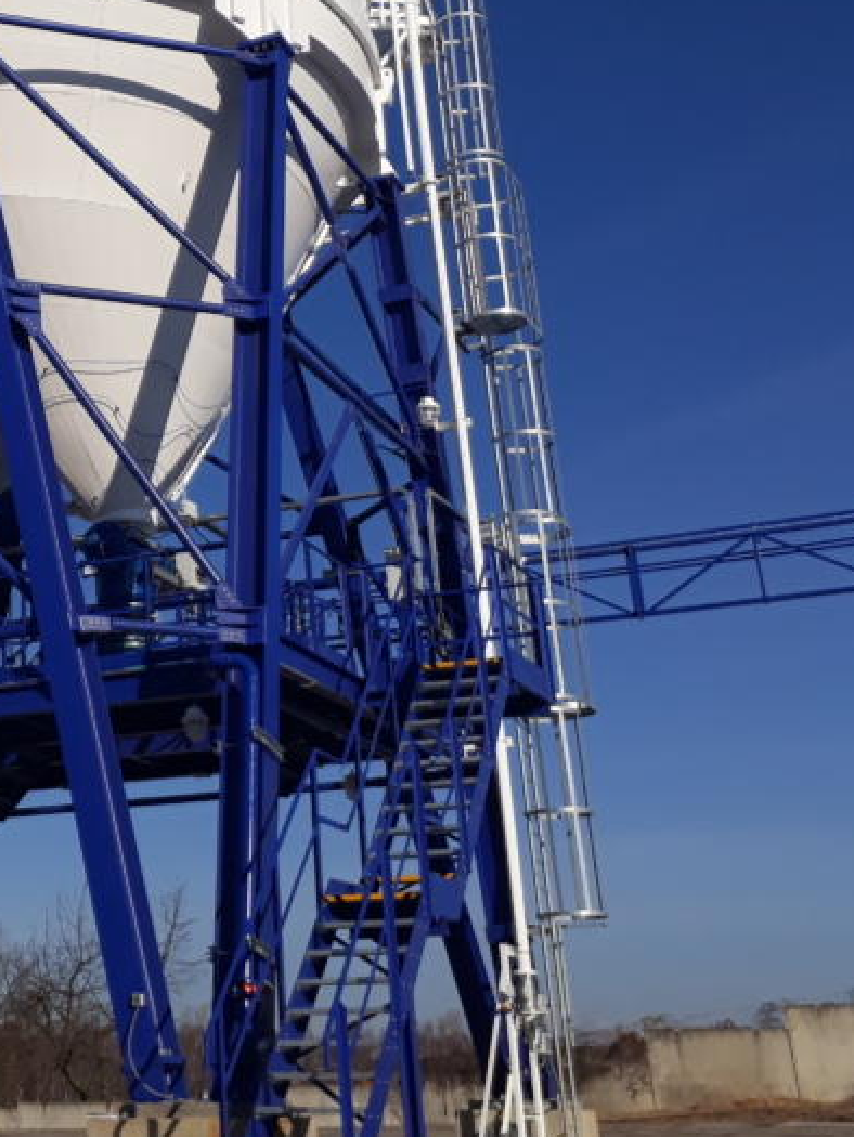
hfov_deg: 26.5
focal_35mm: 53
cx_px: 60
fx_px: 1743
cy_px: 238
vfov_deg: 35.1
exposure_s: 1/3344
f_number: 1.9
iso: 40
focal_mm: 3.6
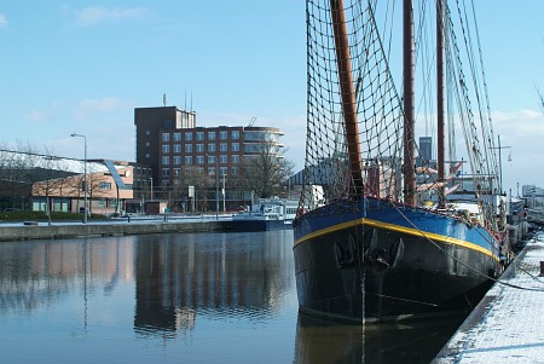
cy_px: 182
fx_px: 802
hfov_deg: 37.5
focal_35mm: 53
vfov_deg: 25.6
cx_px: 272
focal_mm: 35
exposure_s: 1/1000
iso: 400
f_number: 6.7
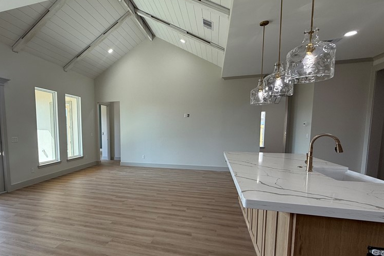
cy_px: 151
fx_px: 213
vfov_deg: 61.5
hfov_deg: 82.4
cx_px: 144
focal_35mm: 20
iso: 64
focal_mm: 2.22
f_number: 2.2
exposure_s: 1/124
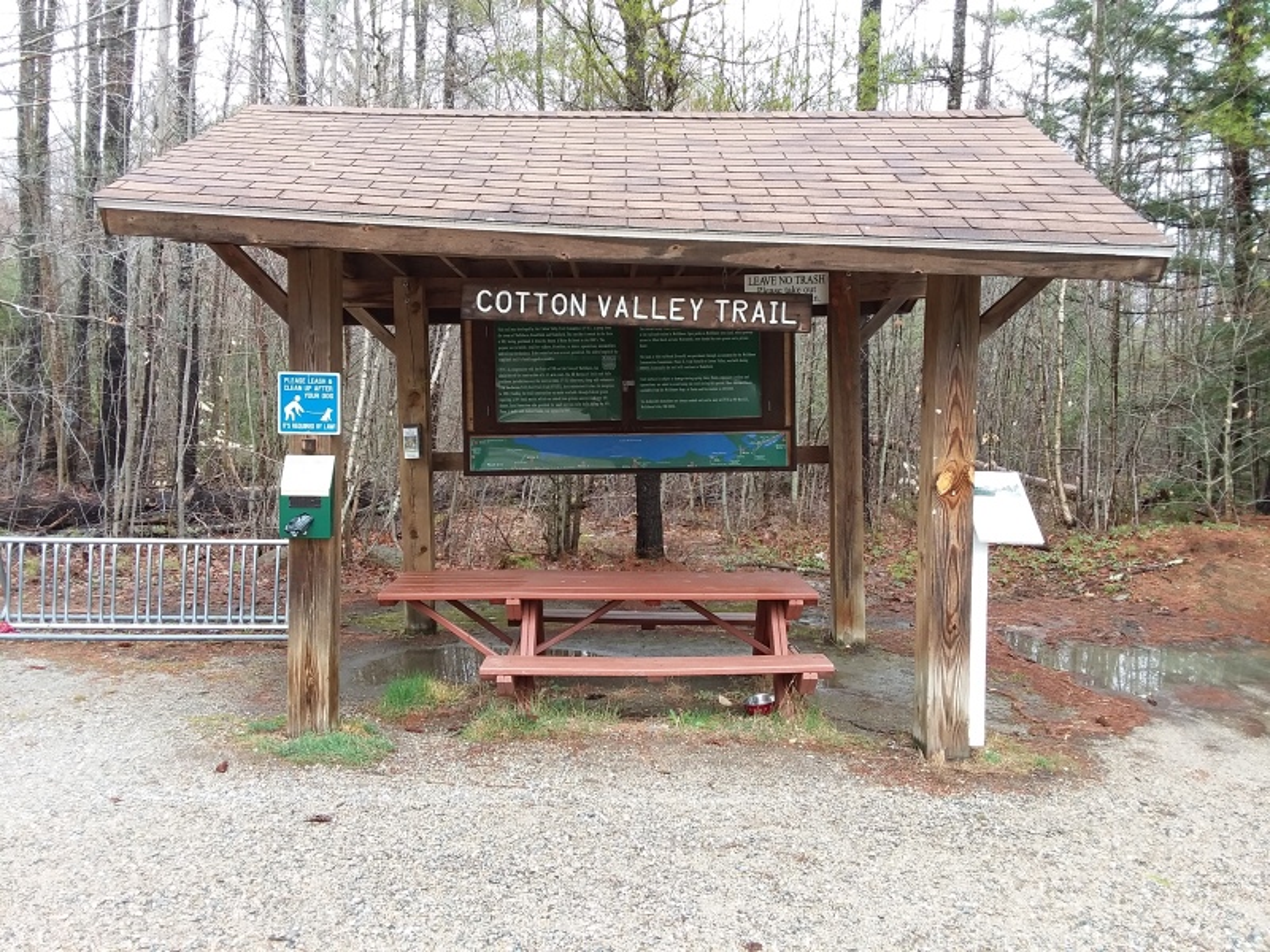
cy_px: 476
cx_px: 635
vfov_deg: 51.4
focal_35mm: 27
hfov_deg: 65.3
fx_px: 991
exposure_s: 1/183
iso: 50
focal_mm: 2.91
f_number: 1.9
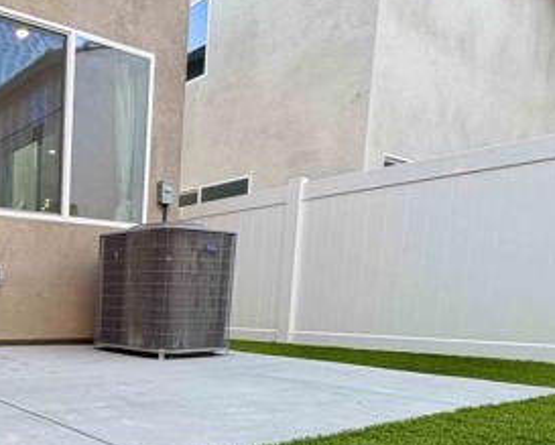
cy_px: 362
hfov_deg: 45.3
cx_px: -20
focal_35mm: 32
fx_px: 526
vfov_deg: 43.5
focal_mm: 2.22
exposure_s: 1/121
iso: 100
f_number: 2.2
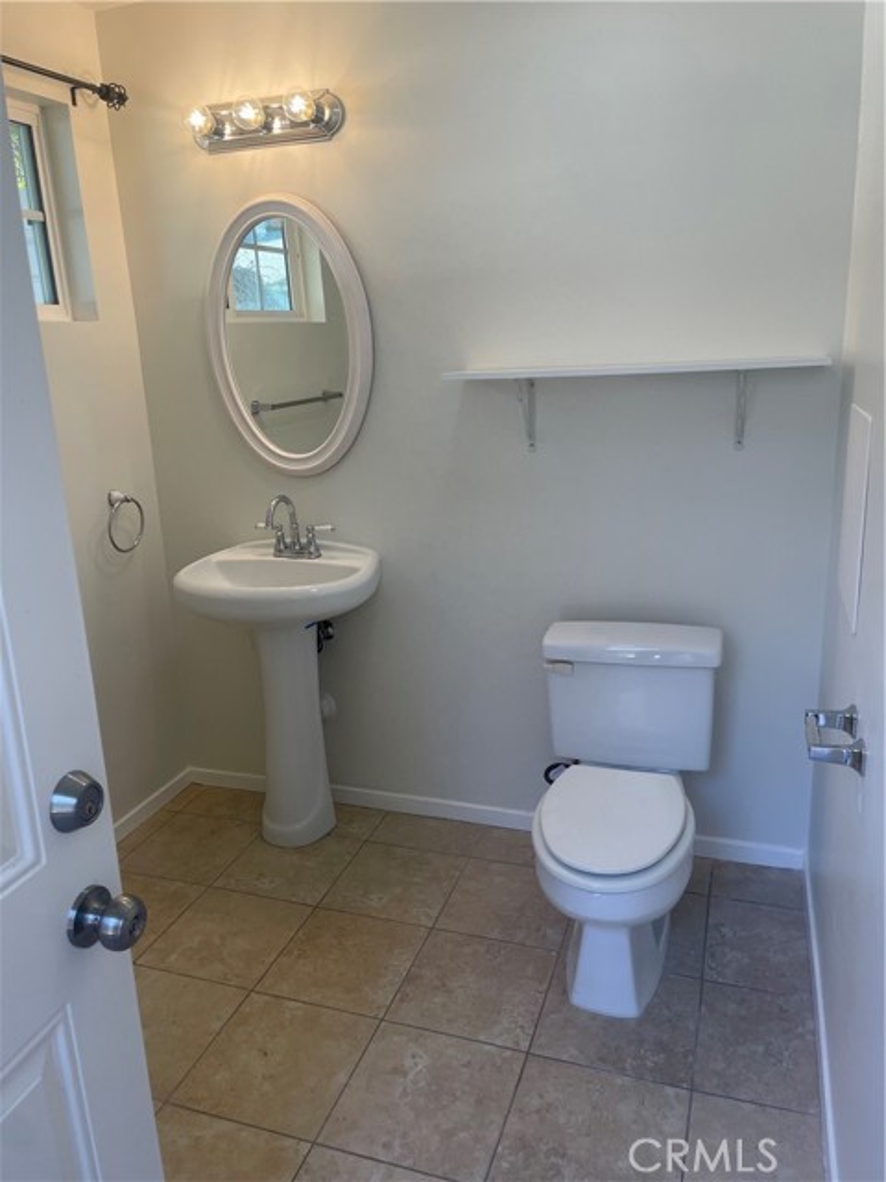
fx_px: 887
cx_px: 443
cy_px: 591
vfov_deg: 67.3
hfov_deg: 53.1
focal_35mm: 26
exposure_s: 1/120
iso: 32
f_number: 1.6
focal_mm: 4.2
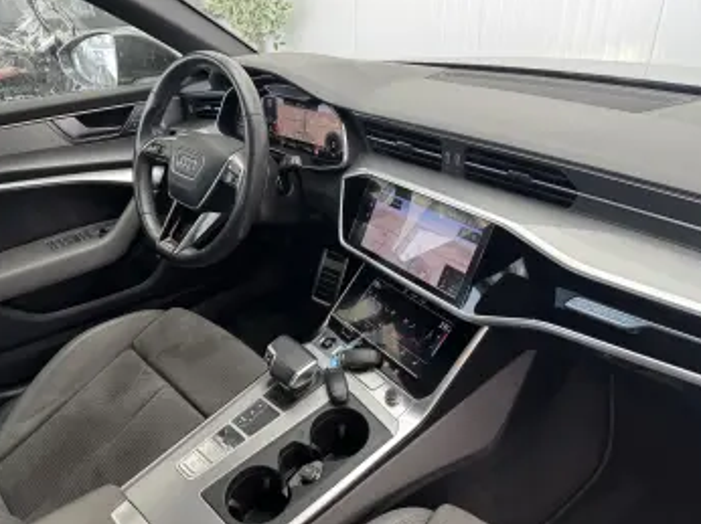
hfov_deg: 69.4
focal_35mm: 25
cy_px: 267
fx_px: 506
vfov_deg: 54.8
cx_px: 350
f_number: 1.78
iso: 200
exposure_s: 1/50
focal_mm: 6.76
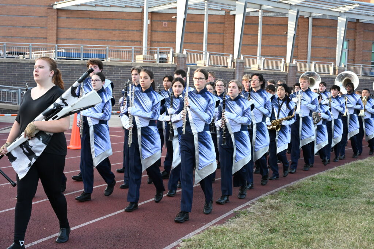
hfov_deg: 41.1
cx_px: 187
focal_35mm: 48
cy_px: 124
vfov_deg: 28.1
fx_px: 499
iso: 5000
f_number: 11
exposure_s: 1/500
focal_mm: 48
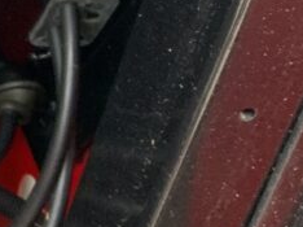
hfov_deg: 13.4
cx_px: -298
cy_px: -236
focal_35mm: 127
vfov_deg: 10.6
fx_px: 1111
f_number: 1.8
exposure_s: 1/64
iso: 64
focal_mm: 3
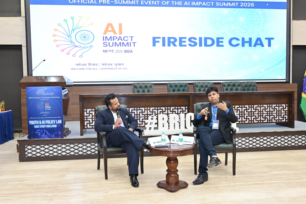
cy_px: 102
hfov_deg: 58.8
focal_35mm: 32
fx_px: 272
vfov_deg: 41.1
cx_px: 153
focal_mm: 32
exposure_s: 1/125
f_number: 4
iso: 1250
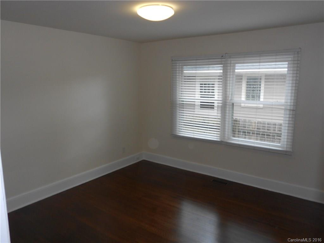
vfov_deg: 53.1
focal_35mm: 26
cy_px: 122
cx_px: 162
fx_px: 243
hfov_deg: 67.3
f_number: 3.2
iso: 80
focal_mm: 4.6
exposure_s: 1/40
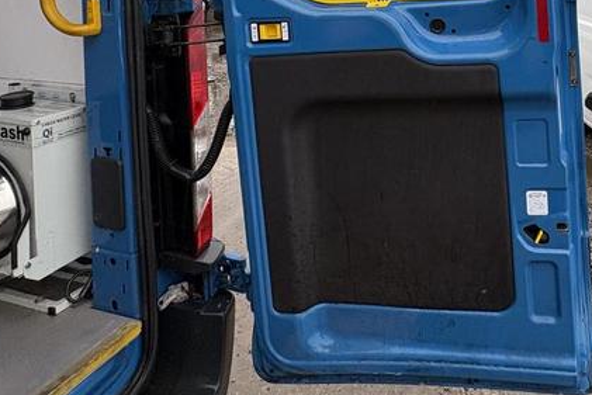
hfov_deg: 56.9
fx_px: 510
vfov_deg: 37.4
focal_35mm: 31
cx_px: 451
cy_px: -10
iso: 40
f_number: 2.2
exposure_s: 1/134
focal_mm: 2.22
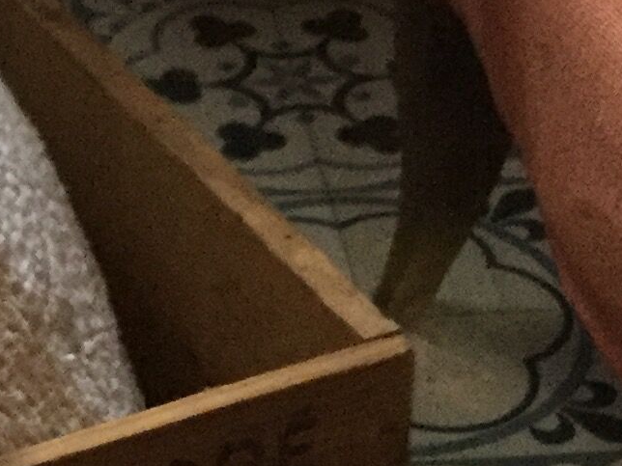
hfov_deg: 12.4
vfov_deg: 9.4
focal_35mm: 157
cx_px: -38
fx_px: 2821
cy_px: 405
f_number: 2.4
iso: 200
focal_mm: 3.3
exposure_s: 1/17
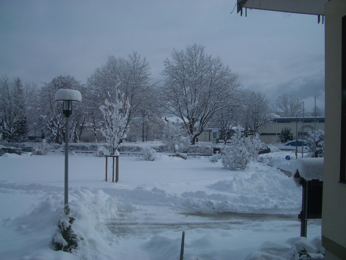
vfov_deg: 40.7
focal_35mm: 35
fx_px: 350
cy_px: 130
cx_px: 173
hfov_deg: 52.6
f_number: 4.3
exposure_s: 1/2000
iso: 50
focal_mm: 5.8
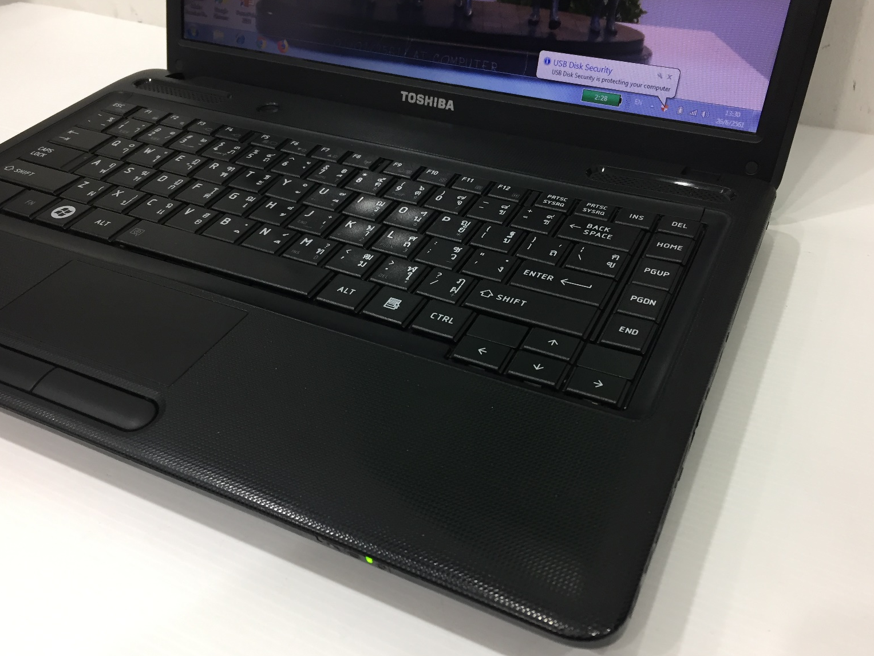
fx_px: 783
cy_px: 343
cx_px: 437
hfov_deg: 58.4
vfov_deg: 45.4
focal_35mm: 31
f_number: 2.2
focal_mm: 4.15
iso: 125
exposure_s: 1/33
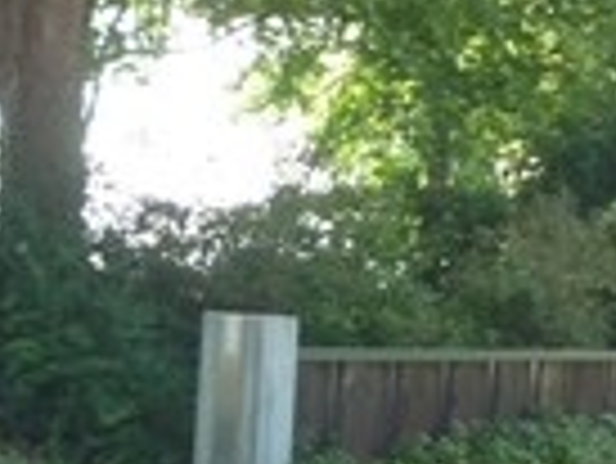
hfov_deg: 16.8
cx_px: 746
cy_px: 288
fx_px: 1995
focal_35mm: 112
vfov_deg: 13.2
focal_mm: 5.2
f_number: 3.3
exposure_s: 1/80
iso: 100
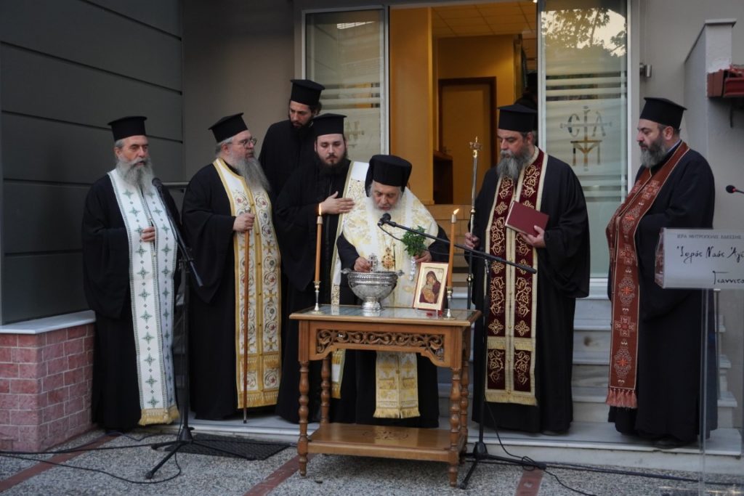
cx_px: 372
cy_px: 248
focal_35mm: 46
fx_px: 961
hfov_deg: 42.3
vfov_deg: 29.0
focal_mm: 31
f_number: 5
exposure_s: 1/200
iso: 1000
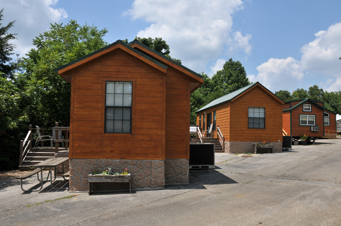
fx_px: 298
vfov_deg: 41.6
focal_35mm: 32
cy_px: 113
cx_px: 170
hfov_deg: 59.6
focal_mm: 21
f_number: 10
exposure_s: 1/500
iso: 200
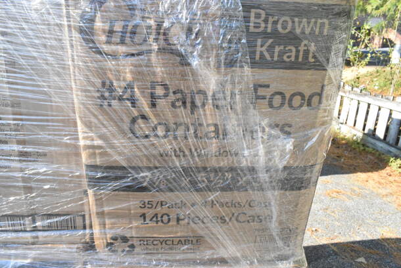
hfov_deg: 67.3
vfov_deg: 48.0
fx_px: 301
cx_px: 200
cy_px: 134
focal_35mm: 27
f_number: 16
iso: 6400
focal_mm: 18
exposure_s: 1/1000
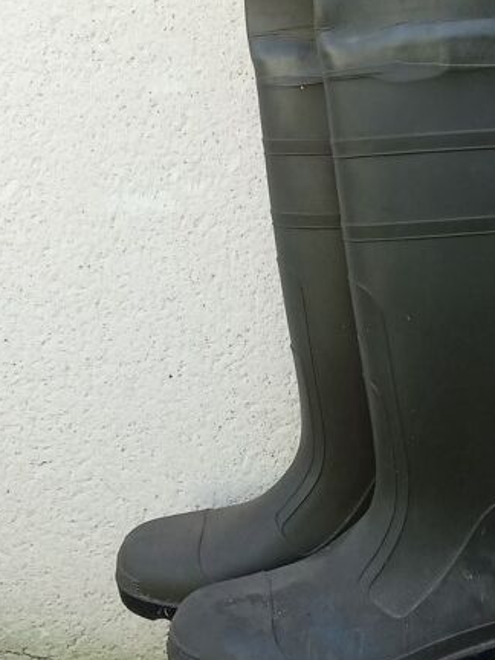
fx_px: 705
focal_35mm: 37
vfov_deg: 50.0
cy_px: 287
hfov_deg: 38.2
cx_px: 335
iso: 117
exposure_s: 1/132
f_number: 2
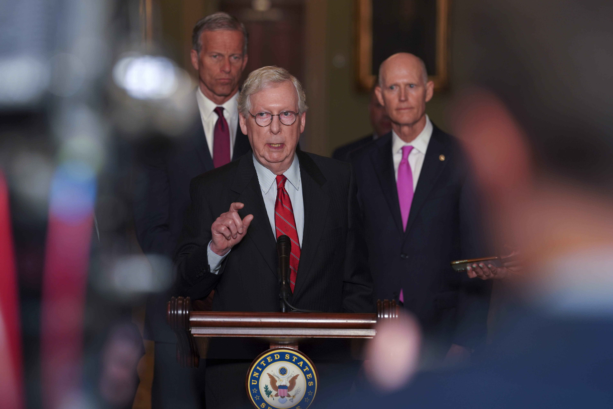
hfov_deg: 15.2
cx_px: 306
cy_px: 204
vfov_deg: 10.2
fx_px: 2300
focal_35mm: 135
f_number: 2.8
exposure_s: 1/320
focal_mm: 135
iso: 1000
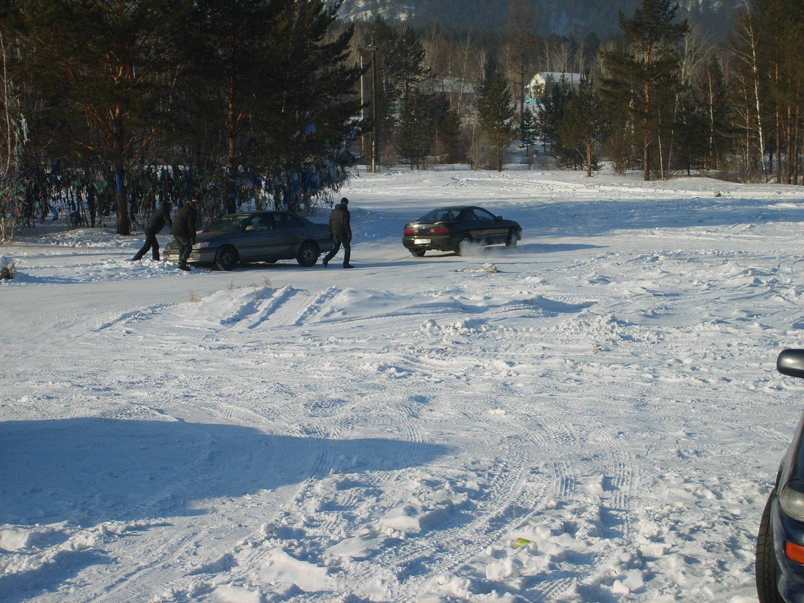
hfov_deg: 27.0
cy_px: 302
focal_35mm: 72
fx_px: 1672
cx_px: 402
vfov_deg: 20.4
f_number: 3.9
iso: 50
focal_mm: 12
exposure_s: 1/750
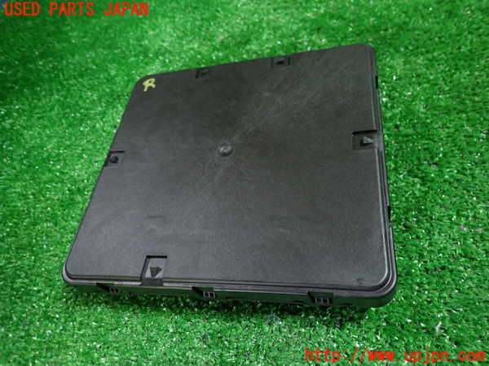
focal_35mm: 25
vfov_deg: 54.9
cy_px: 183
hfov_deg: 69.4
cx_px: 244
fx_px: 353
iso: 250
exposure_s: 1/30
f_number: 2
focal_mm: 4.5
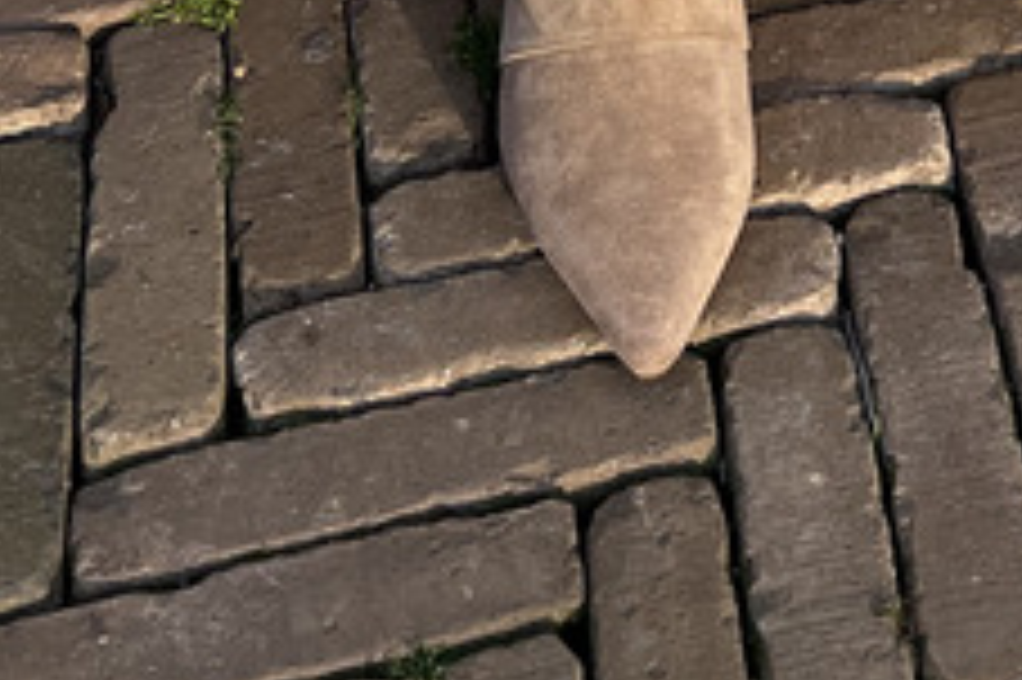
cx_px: 1157
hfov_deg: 16.5
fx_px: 3404
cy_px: -1437
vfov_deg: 9.0
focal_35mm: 120
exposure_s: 1/714
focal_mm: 5.7
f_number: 1.5
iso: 50
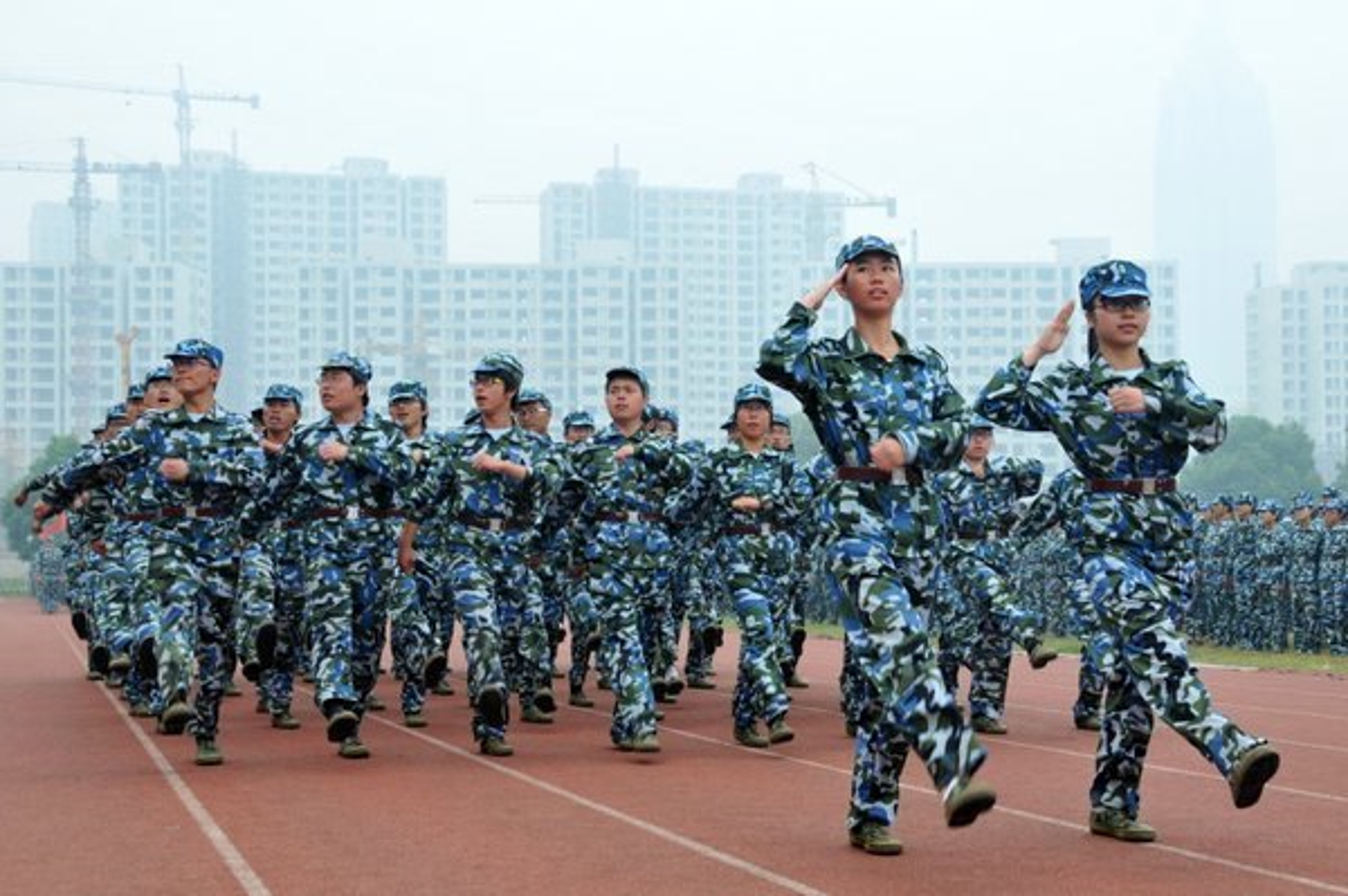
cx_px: 674
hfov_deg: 42.4
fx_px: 1740
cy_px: 448
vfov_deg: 28.9
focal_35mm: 46
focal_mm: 31
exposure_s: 1/200
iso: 500
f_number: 7.1
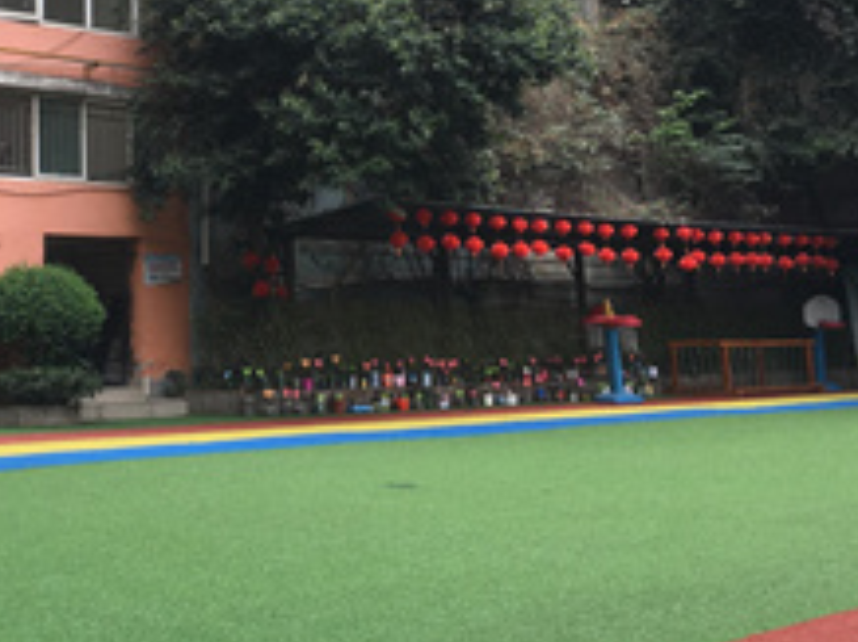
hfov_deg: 31.1
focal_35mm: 60
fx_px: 1486
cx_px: 130
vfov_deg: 23.8
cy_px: 73
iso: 25
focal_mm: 4.15
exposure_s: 1/538
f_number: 2.2
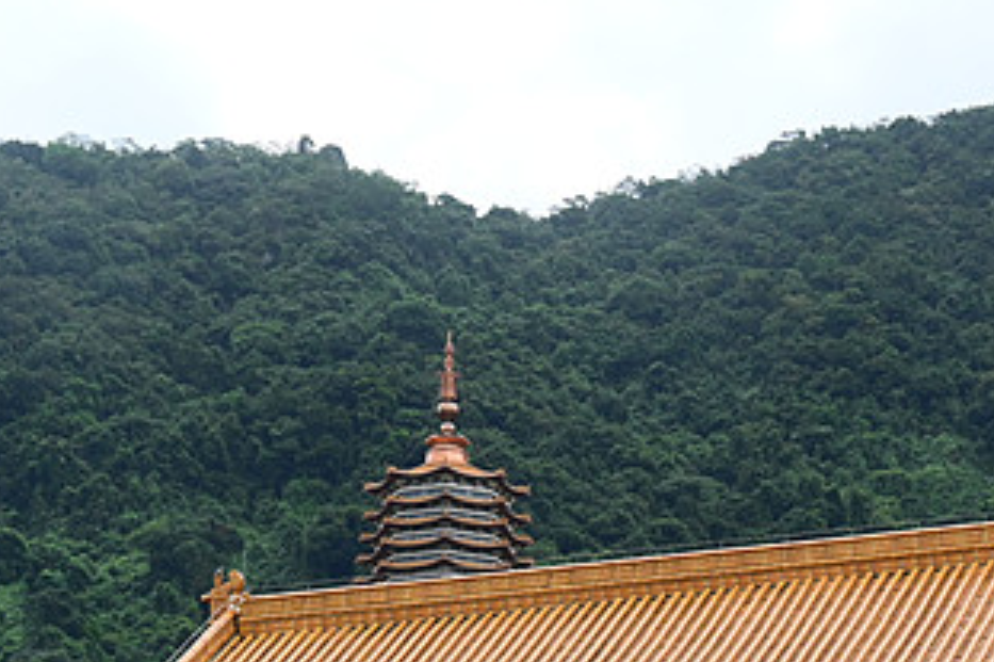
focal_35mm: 193
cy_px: 680
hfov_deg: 10.7
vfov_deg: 7.1
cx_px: 569
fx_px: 5326
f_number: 5.6
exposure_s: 1/160
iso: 320
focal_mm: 50
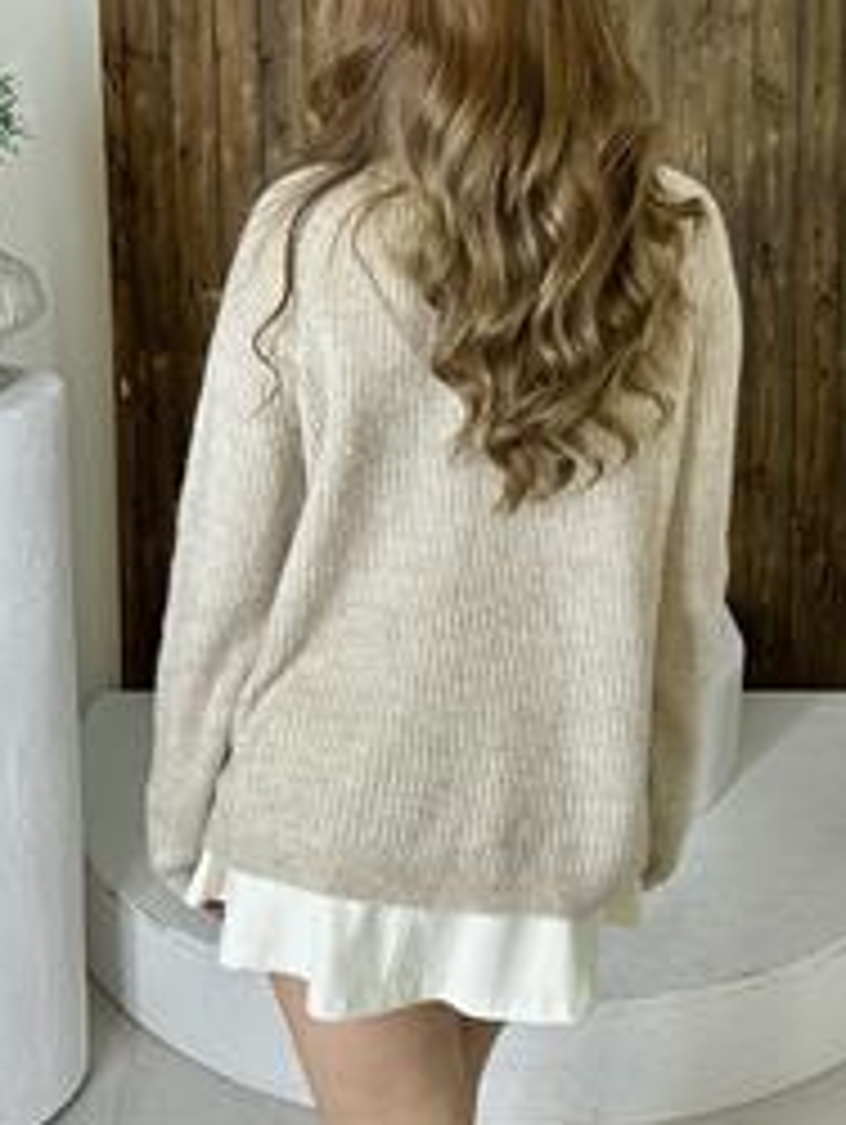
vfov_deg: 38.3
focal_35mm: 48
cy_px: 243
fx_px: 1561
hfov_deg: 30.3
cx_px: 446
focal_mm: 2.69
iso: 32
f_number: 1.9
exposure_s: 1/121
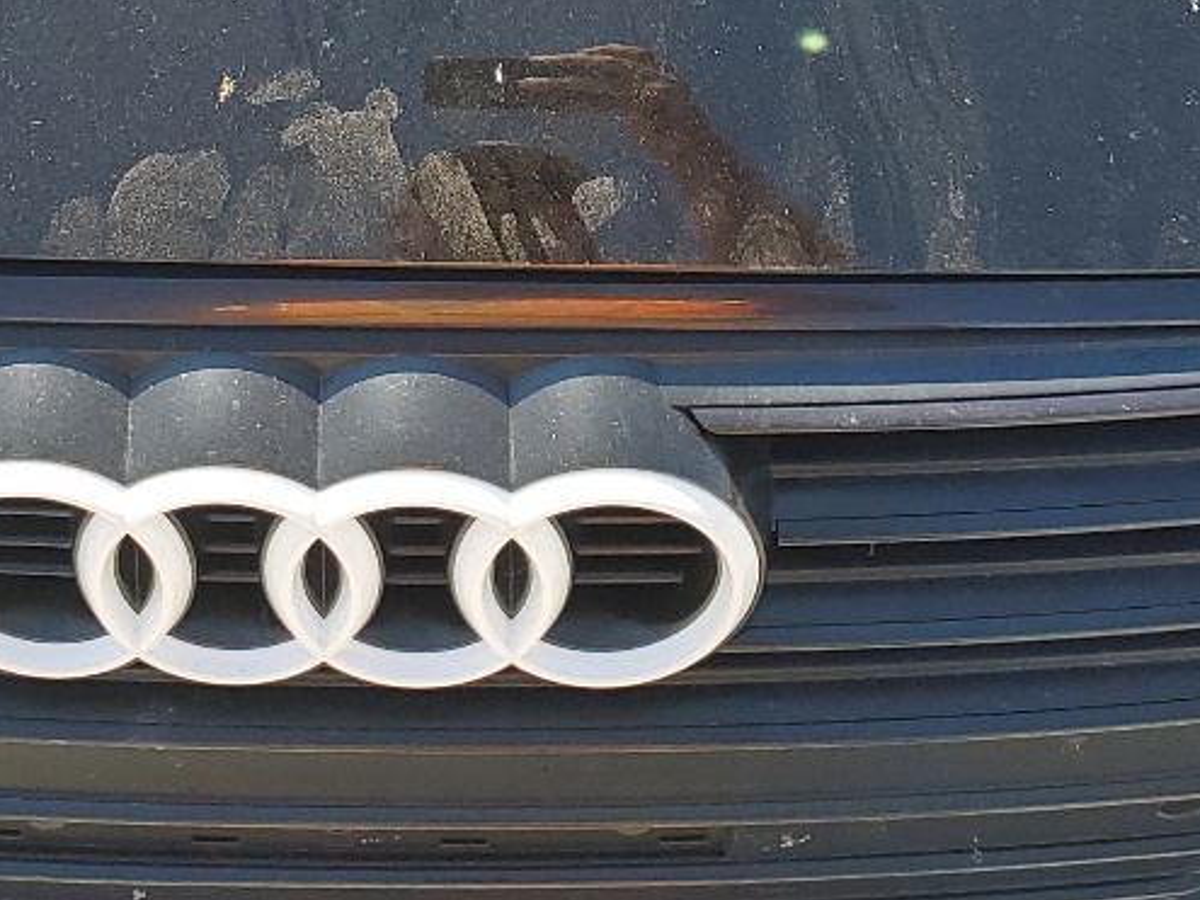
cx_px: 366
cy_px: -458
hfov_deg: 23.2
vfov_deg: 16.1
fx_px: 2911
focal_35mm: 84
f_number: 1.5
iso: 50
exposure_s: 1/833
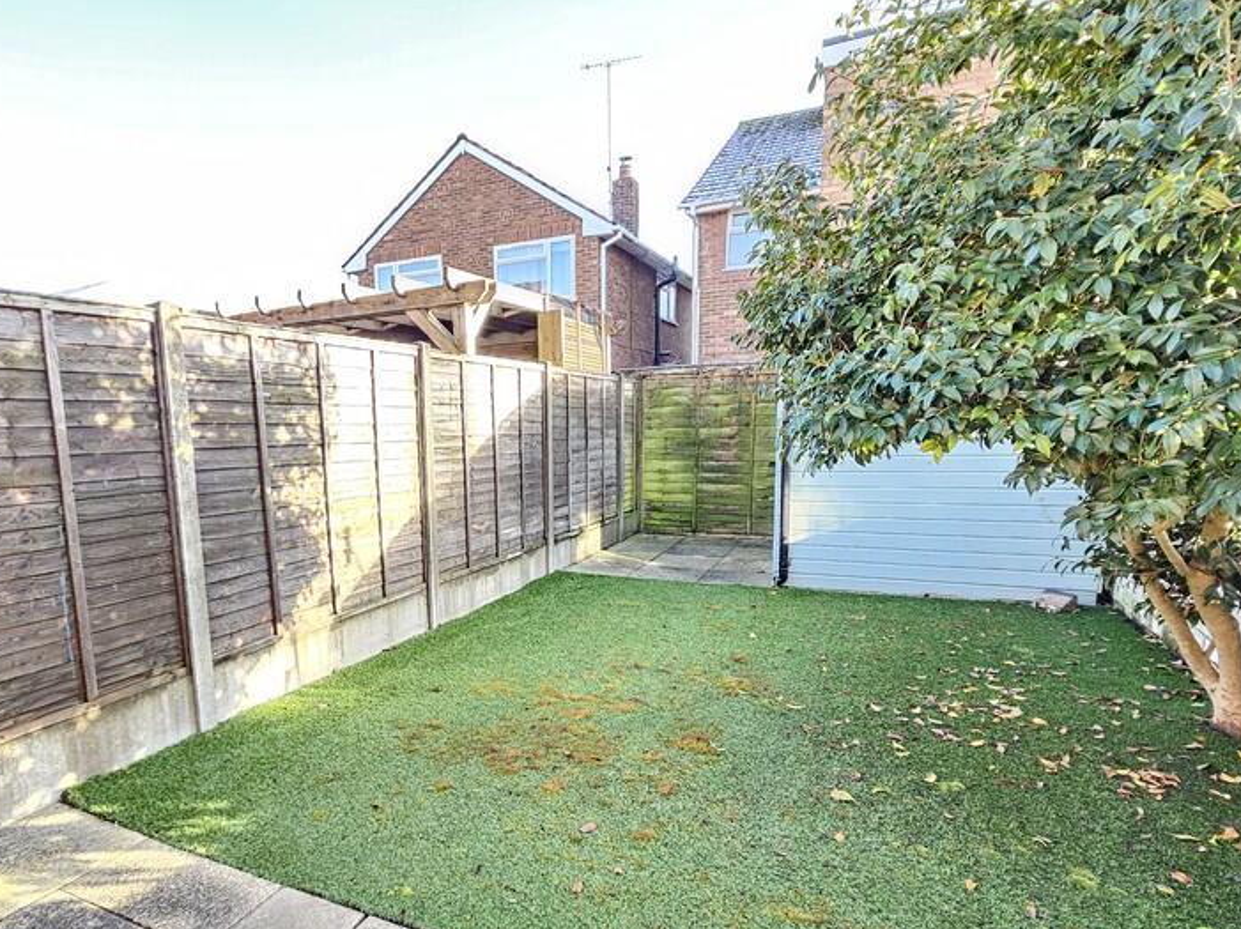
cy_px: 549
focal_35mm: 19
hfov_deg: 83.4
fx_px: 681
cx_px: 483
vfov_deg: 68.1
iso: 125
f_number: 2.2
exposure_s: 1/50
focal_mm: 2.2
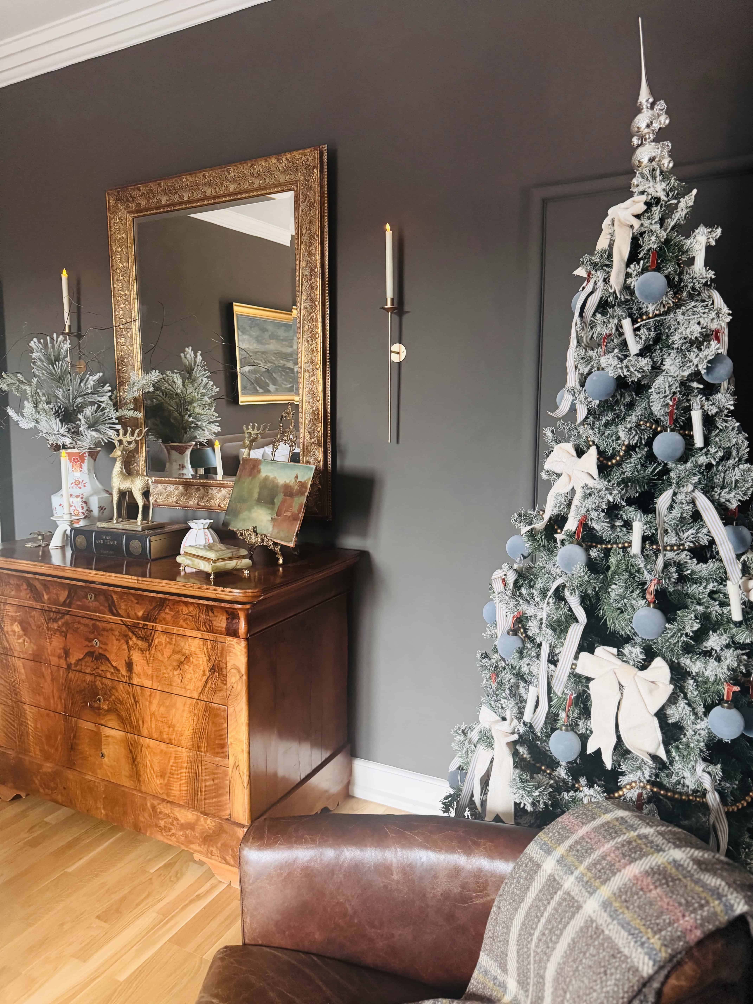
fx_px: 696
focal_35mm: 24
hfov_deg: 56.8
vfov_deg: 71.6
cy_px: 502
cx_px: 376
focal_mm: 6.8
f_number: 1.8
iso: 800
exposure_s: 1/40
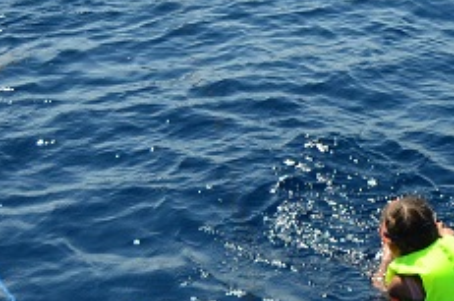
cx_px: 344
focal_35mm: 117
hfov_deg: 17.4
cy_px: -96
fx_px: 1472
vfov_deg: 11.3
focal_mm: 20
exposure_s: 1/5000
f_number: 4.5
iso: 640
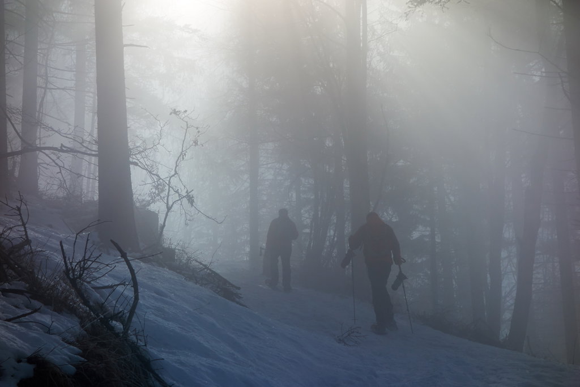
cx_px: 290
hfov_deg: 20.4
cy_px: 194
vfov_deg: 13.7
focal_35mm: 100
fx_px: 1611
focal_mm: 37.1
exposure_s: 1/1000
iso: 125
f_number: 8
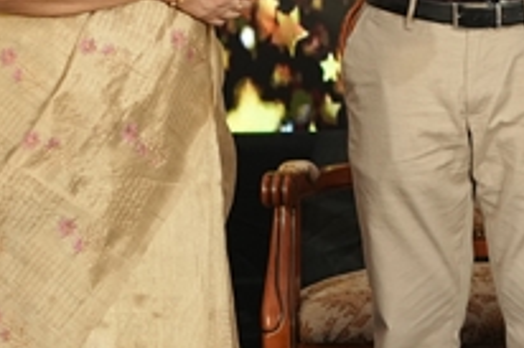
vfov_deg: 7.8
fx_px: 2531
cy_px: -100
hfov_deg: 11.2
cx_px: 870
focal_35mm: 174
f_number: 2.8
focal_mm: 35
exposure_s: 1/200
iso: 800
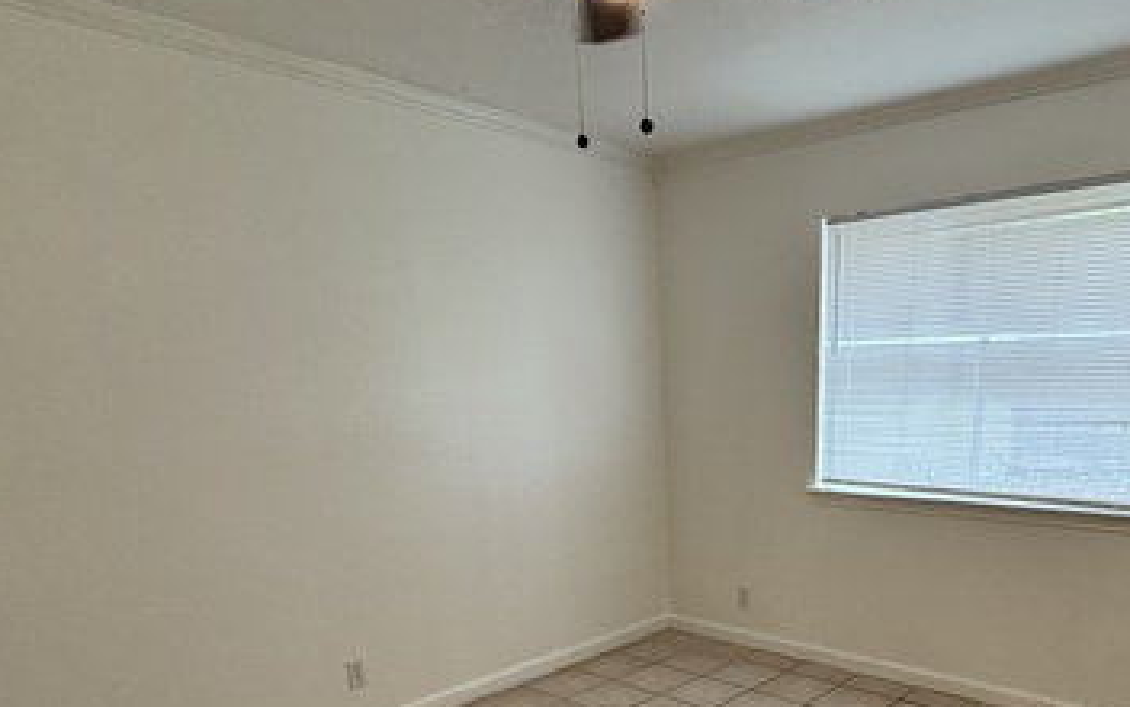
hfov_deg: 67.0
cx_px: 729
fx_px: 831
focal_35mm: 27
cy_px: 620
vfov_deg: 42.6
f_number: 2.2
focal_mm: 2.22
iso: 160
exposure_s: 1/60
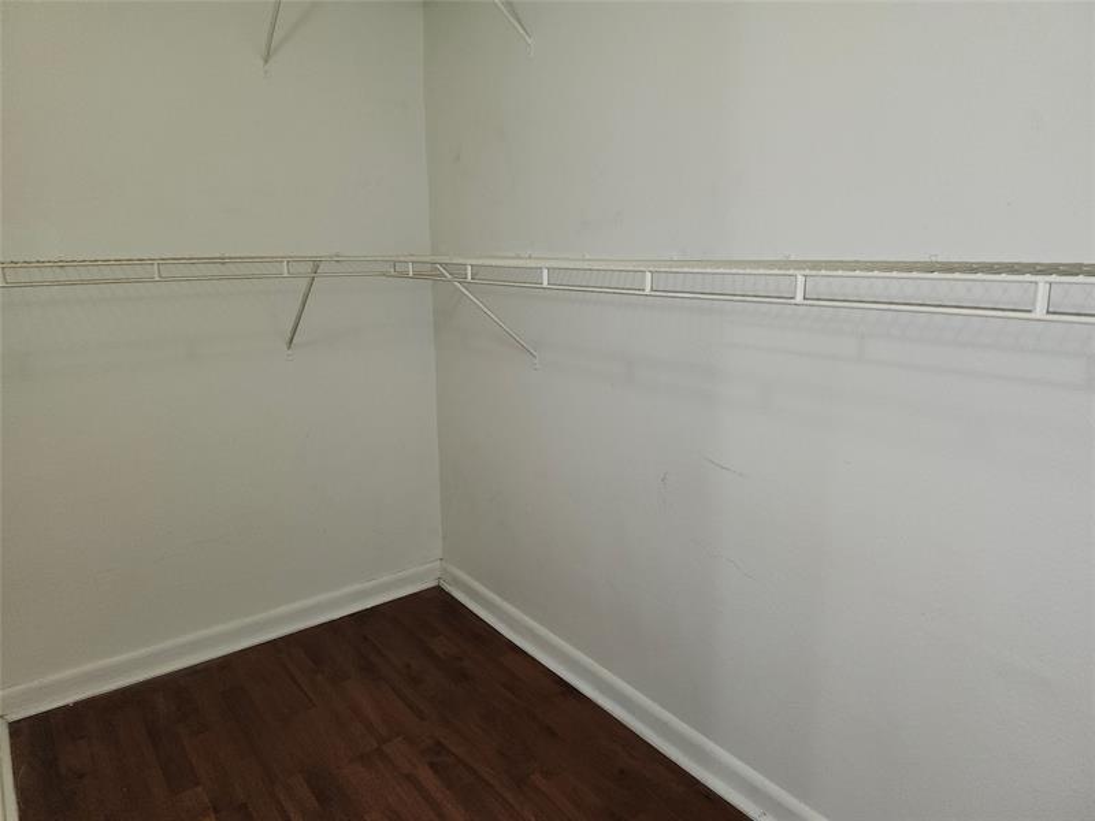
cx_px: 548
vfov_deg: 58.9
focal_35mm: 23
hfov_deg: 73.9
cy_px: 410
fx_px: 728
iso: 100
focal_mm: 5.54
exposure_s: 1/40
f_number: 1.8
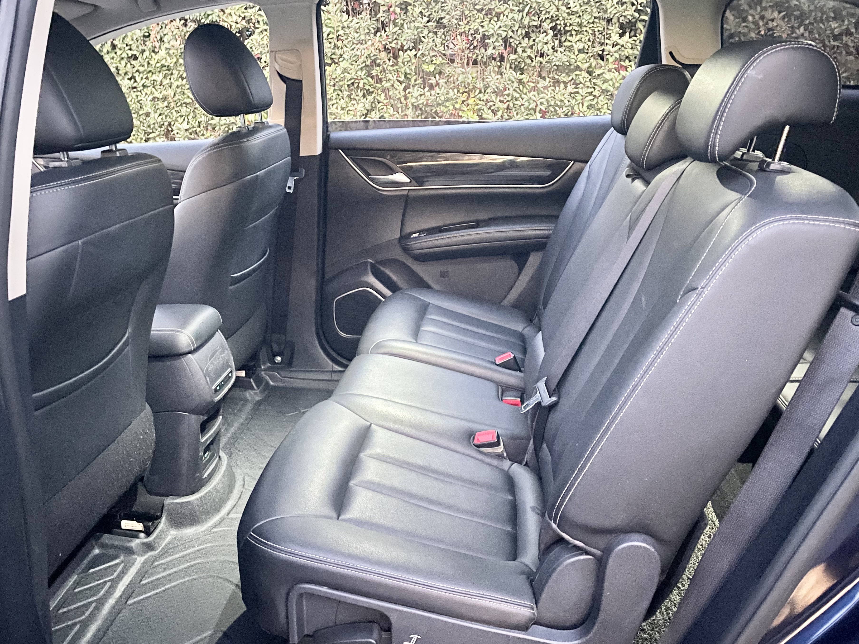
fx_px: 720
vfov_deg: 48.2
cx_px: 414
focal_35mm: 29
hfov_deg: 61.6
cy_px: 320
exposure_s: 1/7
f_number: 1.6
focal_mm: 4.2
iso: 1000
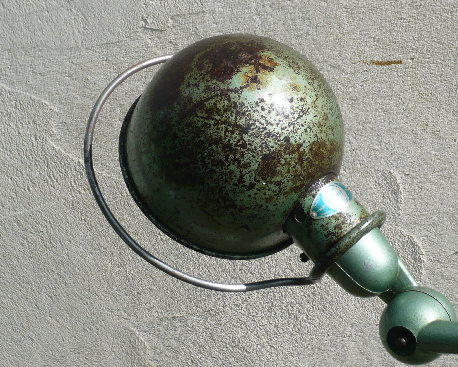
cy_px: 157
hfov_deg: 23.5
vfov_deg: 18.9
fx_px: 1098
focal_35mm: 81
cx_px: 260
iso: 100
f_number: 4.5
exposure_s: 1/800
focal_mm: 11.1
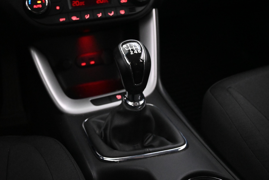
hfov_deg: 47.2
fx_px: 308
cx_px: 134
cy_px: 90
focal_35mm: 41
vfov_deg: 32.4
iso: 9000
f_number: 4.5
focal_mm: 27.5
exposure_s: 1/40
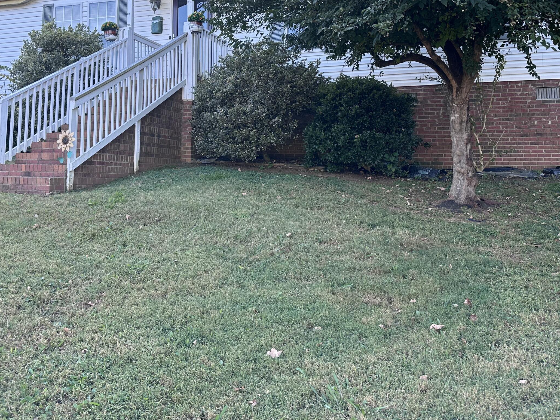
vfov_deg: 39.8
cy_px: 116
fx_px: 566
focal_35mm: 35
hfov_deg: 52.5
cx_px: 244
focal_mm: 6.86
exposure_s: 1/386
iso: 80
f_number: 1.78
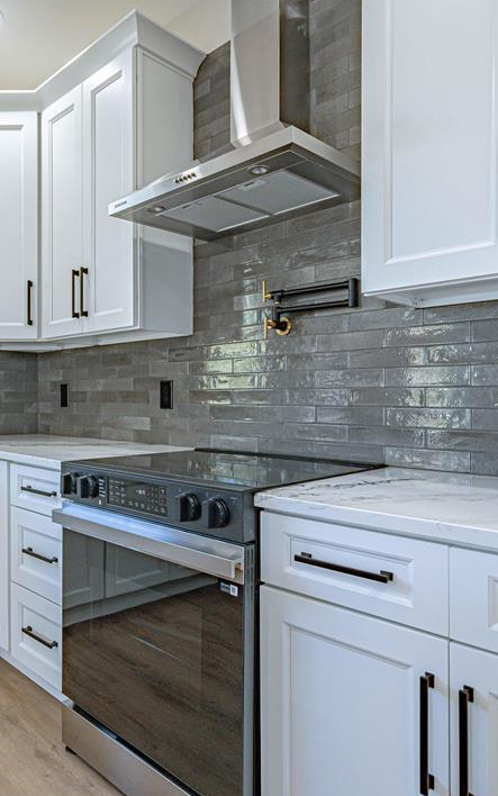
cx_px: 197
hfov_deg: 49.0
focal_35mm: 25
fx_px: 542
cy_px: 400
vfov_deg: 72.5
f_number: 4
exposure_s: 1/2500
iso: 1250
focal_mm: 16
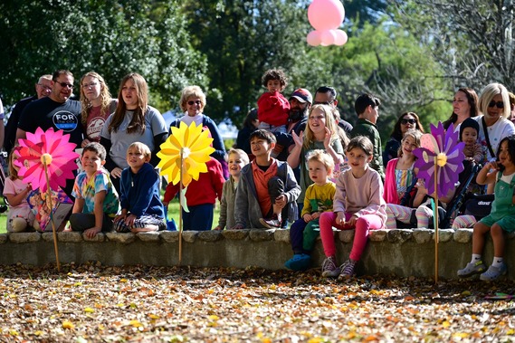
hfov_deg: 19.5
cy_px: 172
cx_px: 258
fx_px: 1502
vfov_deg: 13.0
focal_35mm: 105
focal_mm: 105
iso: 100
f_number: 4
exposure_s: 1/500
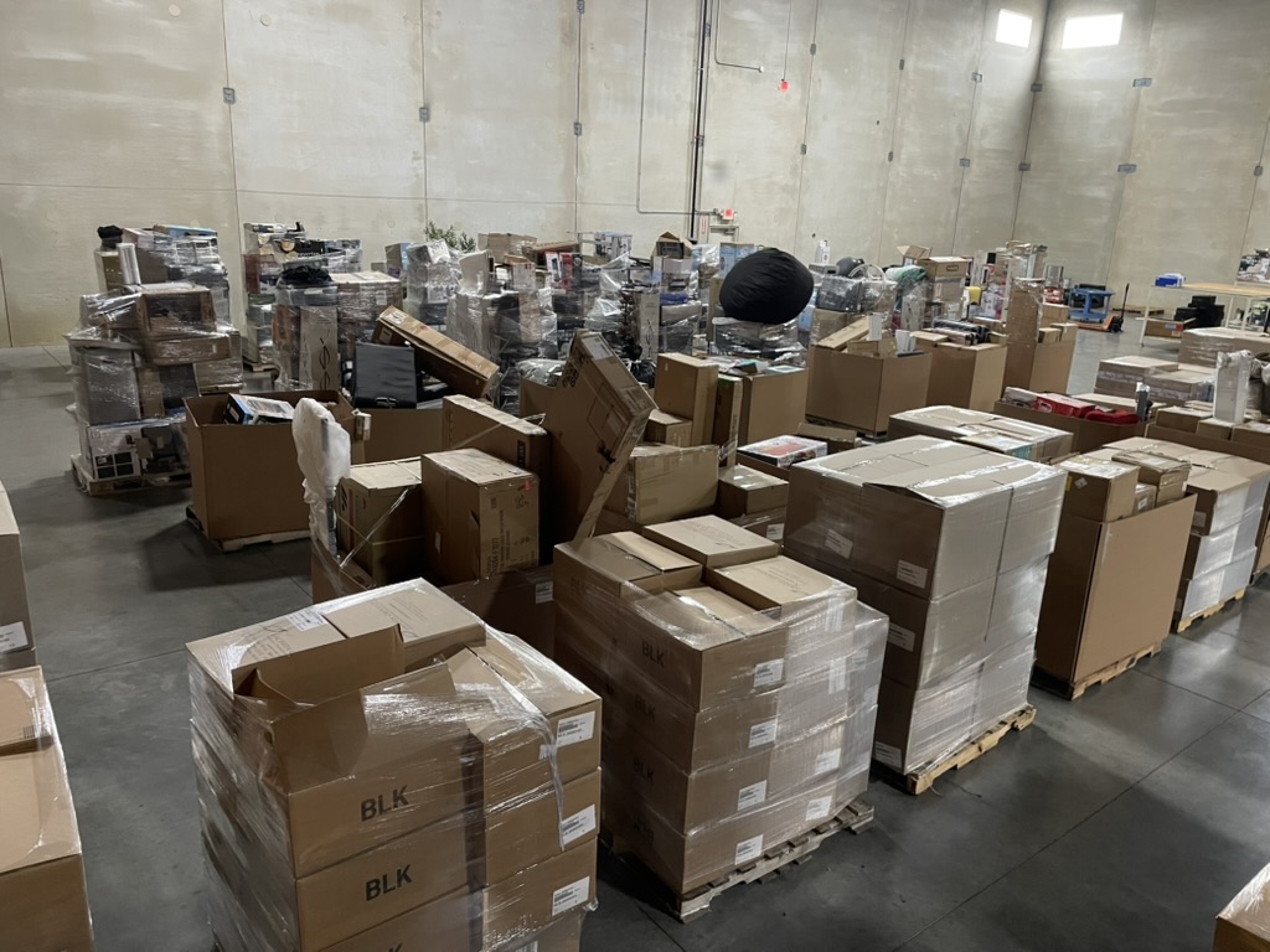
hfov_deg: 67.3
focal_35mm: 26
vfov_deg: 53.1
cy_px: 476
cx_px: 635
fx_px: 954
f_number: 1.6
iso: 400
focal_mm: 4.2
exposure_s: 1/40
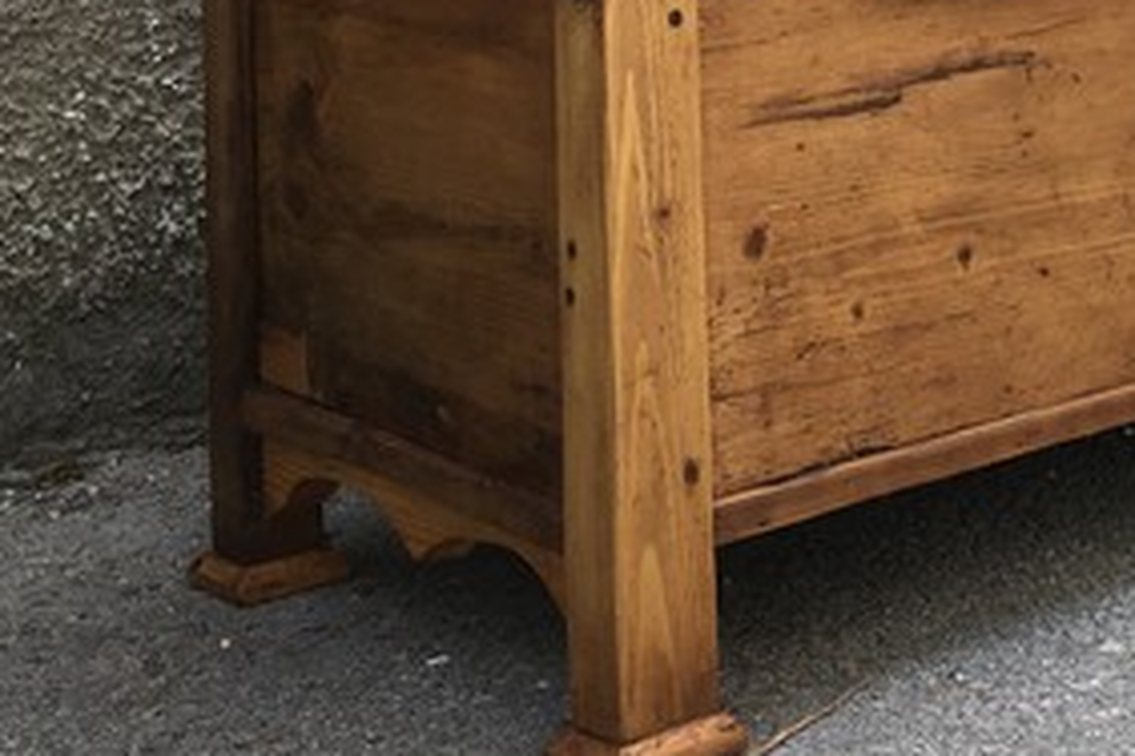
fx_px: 2364
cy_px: -34
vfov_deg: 17.7
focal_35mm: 75
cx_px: 1175
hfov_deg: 25.5
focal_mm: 4.15
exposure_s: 1/442
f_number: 2.2
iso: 25
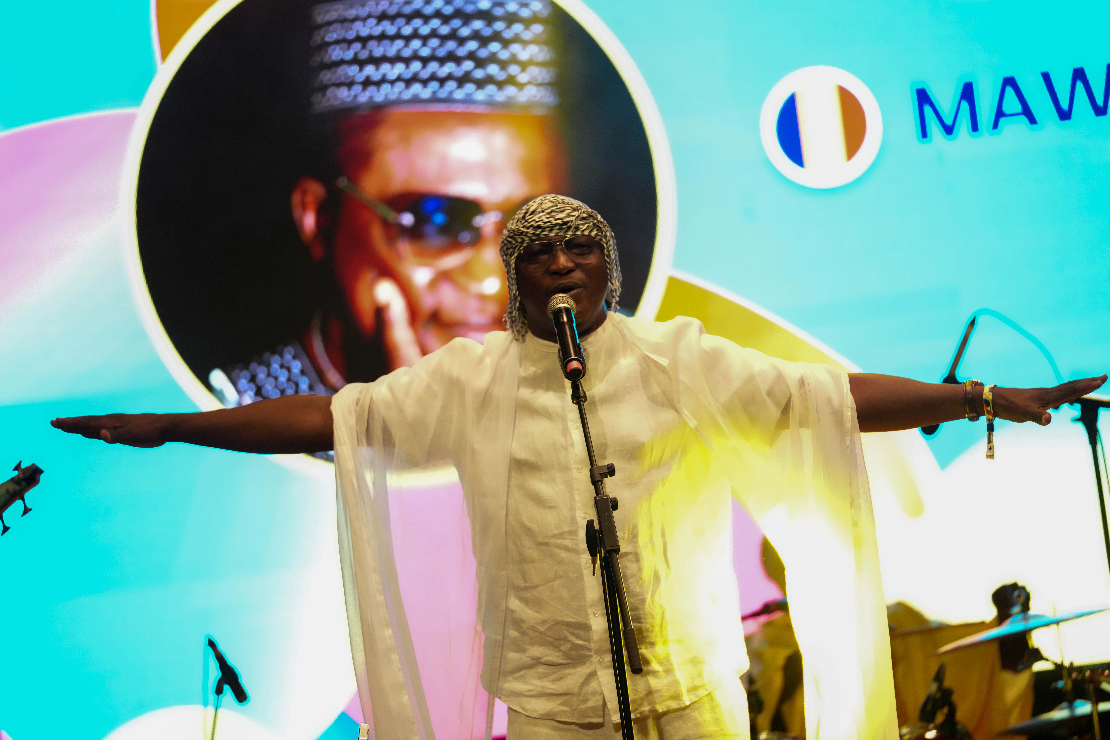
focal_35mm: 194
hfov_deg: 10.6
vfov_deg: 7.1
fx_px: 5981
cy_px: 370
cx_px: 555
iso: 5000
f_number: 2.8
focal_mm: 194
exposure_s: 1/250
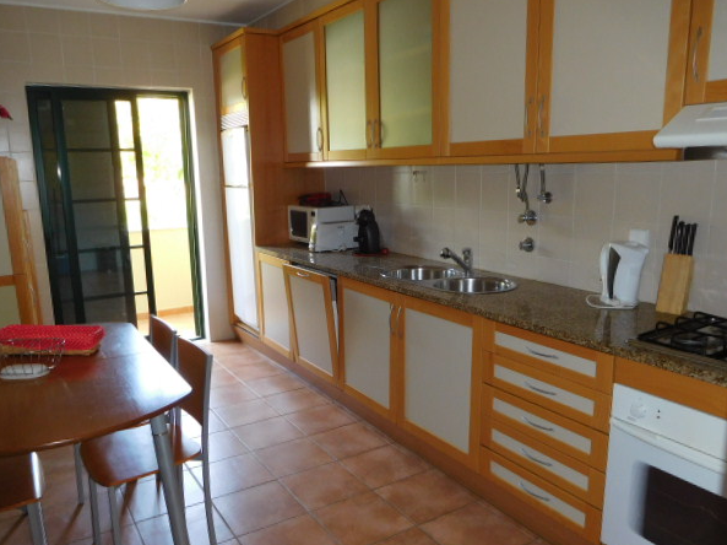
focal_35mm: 27
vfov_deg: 51.3
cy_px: 288
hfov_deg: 65.3
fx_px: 567
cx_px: 347
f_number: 3.4
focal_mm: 4.5
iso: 220
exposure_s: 1/30
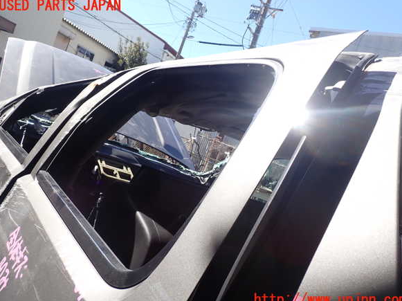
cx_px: 203
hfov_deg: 58.4
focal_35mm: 31
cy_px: 153
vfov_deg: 45.4
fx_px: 360
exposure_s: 1/500
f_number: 3.2
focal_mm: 5.4
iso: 100
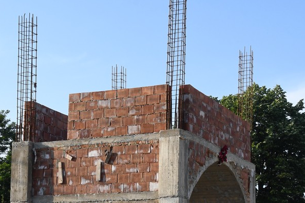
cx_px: 149
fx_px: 788
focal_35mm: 93
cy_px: 150
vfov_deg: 14.7
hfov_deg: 21.9
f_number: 11
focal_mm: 31
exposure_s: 1/500
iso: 640
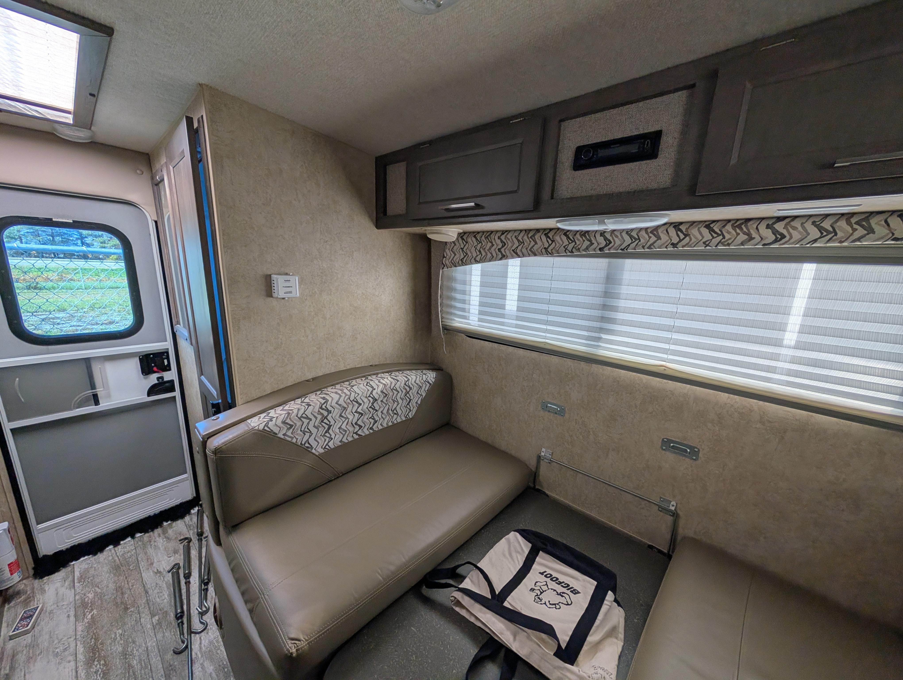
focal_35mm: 12
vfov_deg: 94.6
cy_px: 340
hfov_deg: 110.5
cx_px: 452
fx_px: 313
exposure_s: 1/115
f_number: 1.7
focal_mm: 2.02
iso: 44
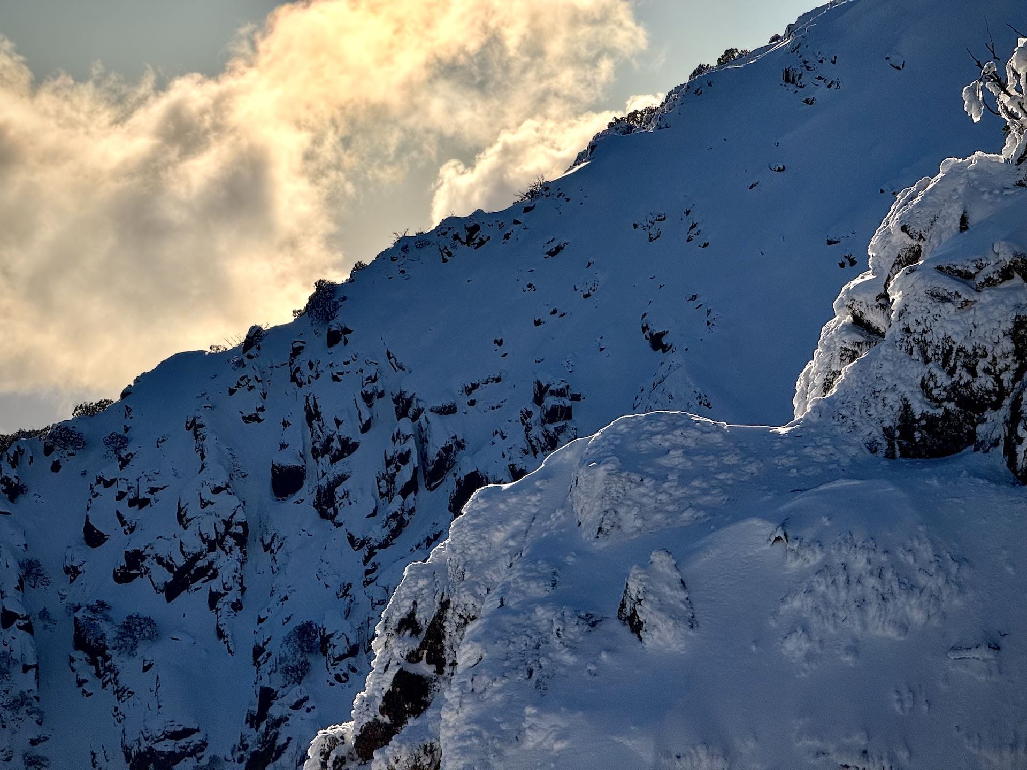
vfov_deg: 12.3
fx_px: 3560
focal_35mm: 120
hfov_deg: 16.4
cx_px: 514
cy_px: 385
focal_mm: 15.66
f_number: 2.8
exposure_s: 1/5780
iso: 40
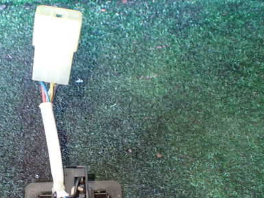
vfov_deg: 31.0
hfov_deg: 40.1
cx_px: 65
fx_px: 351
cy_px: 147
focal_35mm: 46
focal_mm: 5.4
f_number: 2.3
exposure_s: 1/40
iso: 800
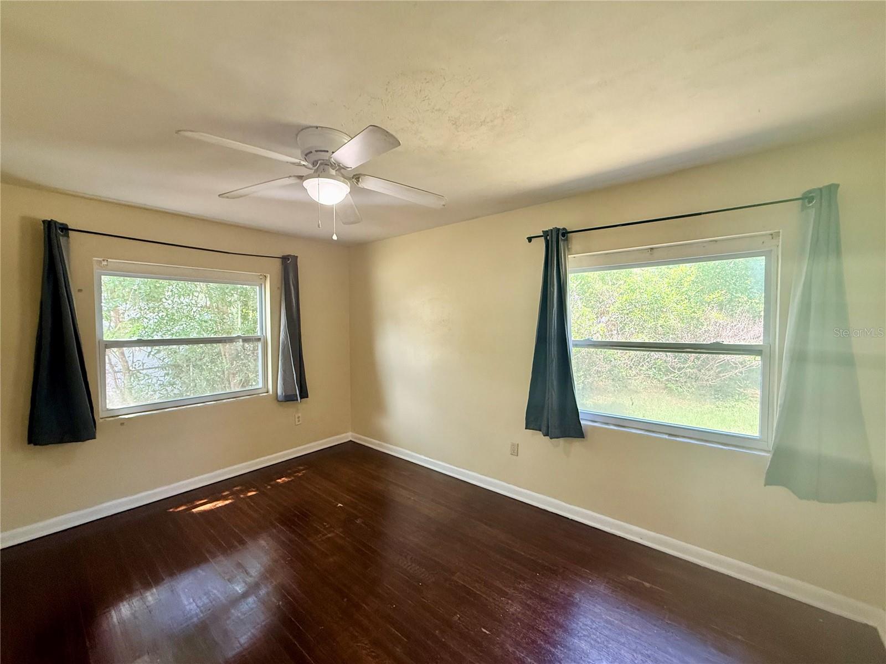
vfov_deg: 85.7
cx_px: 443
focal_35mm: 14
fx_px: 358
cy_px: 332
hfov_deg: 102.1
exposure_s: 1/120
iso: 250
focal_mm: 2.22
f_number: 2.2
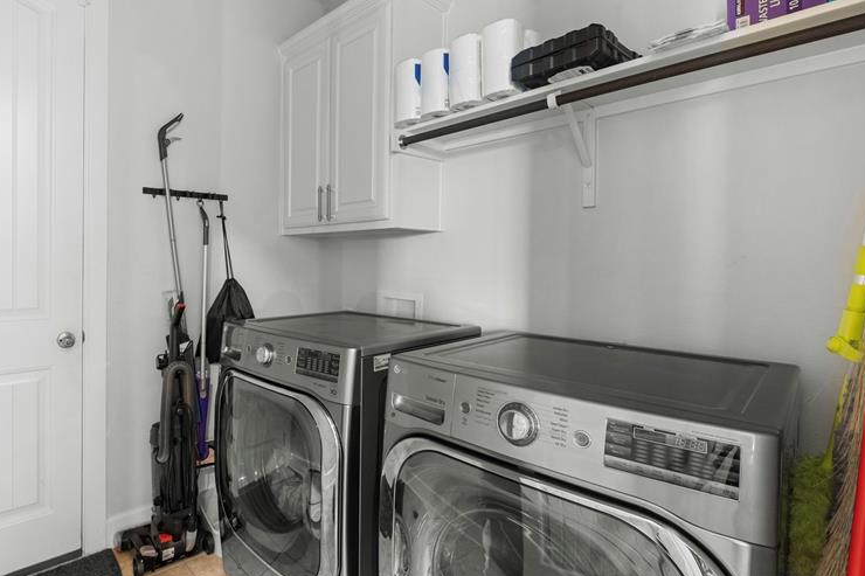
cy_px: 268
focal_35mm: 18
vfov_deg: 67.3
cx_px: 328
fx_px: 432
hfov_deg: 88.4
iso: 400
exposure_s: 13
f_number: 8
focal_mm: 13
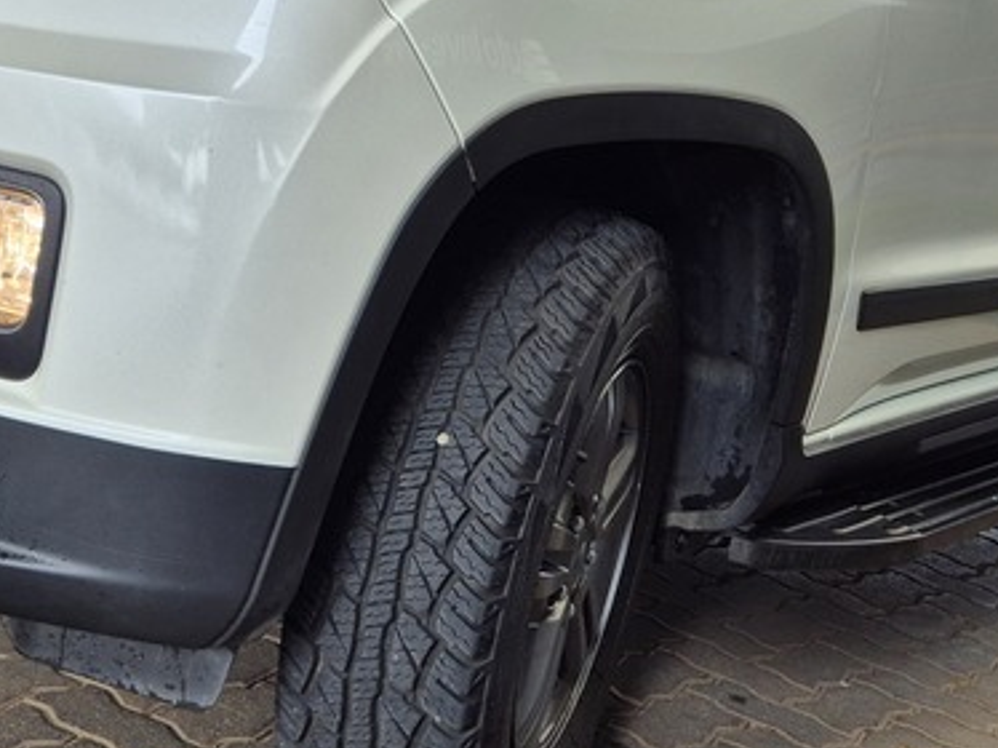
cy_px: 56
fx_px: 1815
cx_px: 352
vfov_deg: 22.6
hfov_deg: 30.6
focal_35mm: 63
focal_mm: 5.4
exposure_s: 1/180
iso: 40
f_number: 1.8
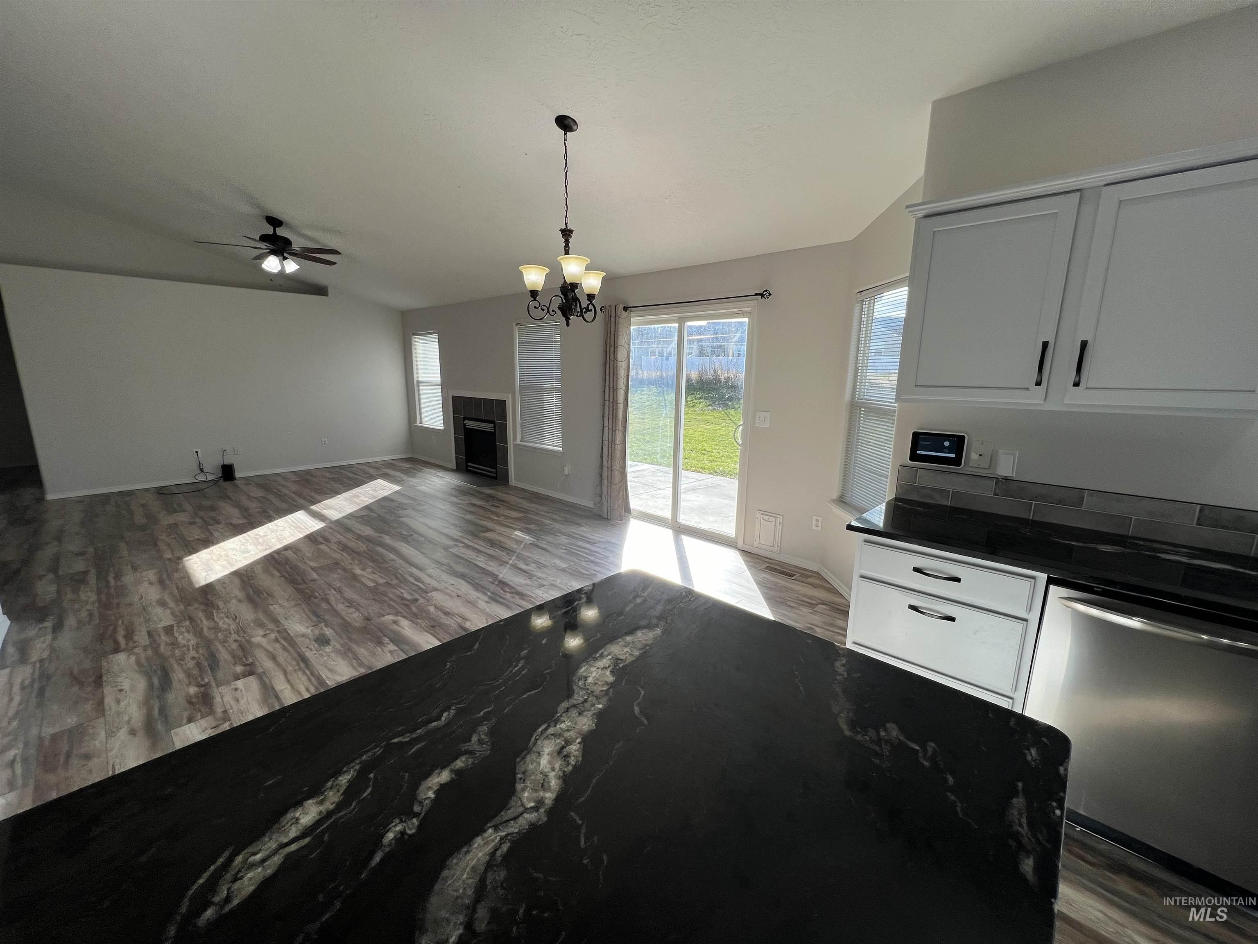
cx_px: 629
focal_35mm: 13
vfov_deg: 89.9
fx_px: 472
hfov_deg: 106.2
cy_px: 472
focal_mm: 1.57
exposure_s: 1/237
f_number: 1.8
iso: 32
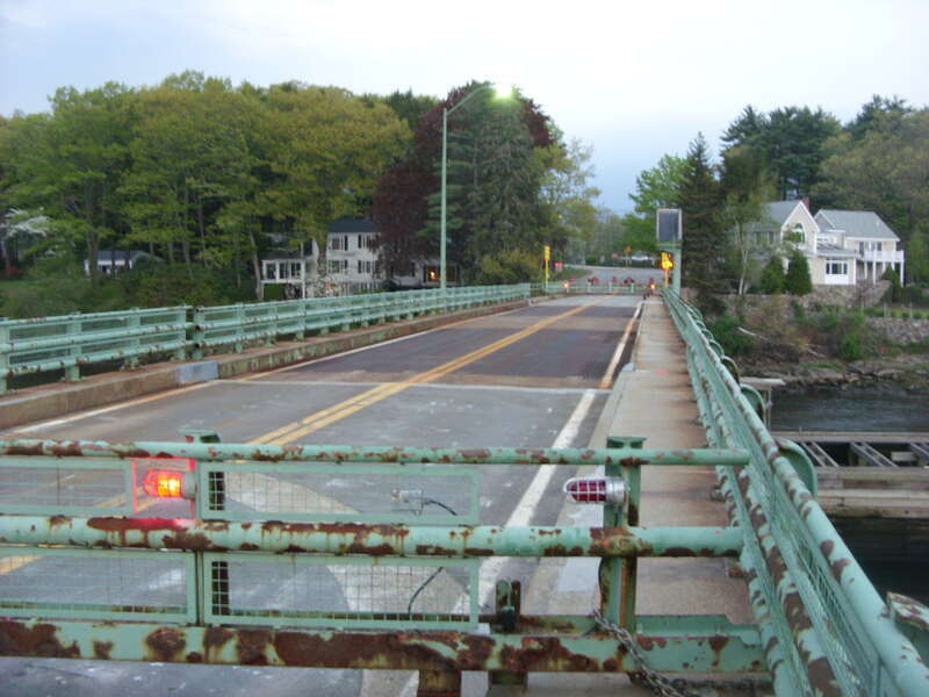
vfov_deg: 37.7
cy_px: 348
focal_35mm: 38
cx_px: 464
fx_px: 1020
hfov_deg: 49.0
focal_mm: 6.3
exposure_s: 1/15
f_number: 2.8
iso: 200
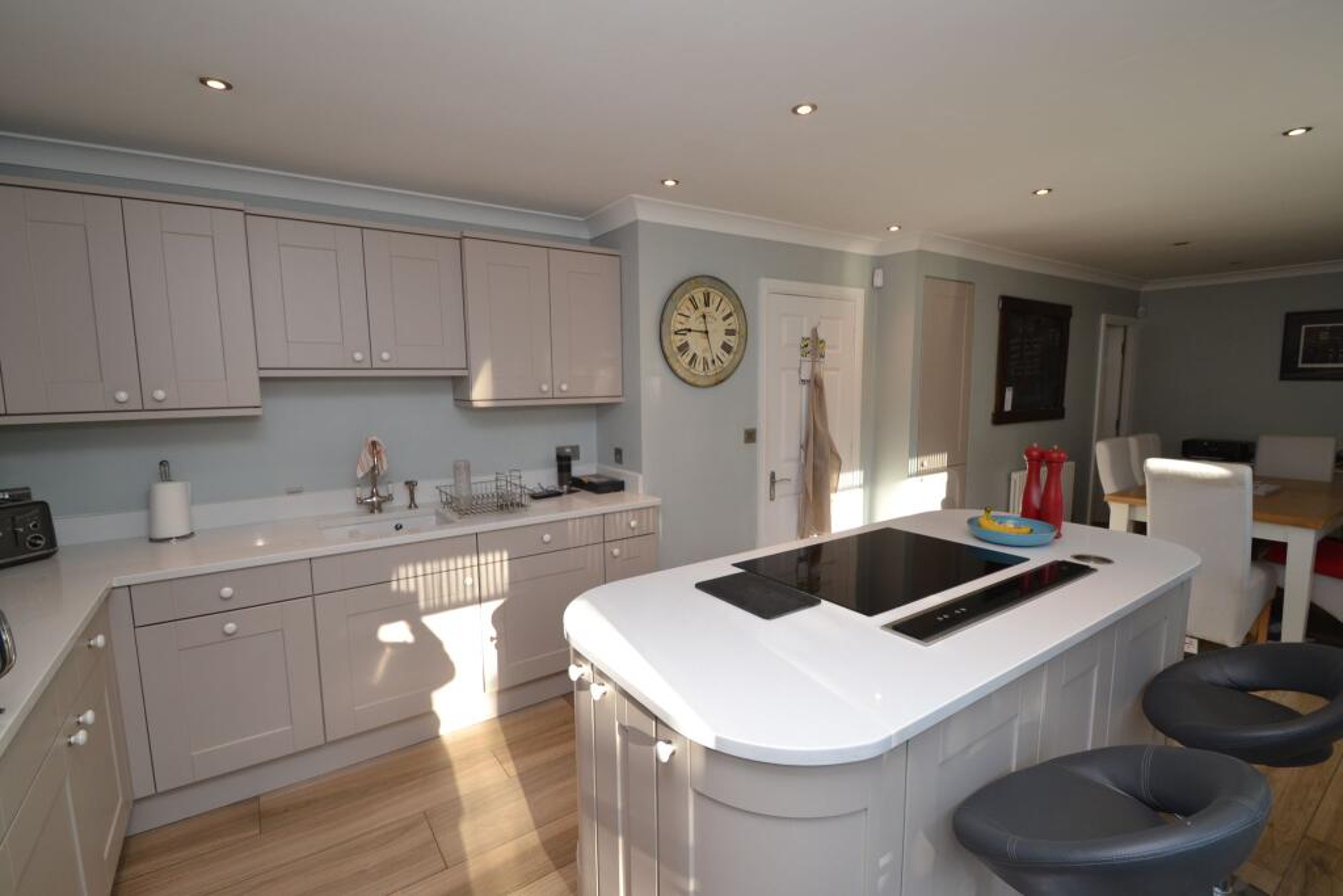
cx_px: 672
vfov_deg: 77.3
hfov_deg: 100.4
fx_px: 560
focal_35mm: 15
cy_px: 448
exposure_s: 1/125
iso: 250
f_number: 5.6
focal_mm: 10
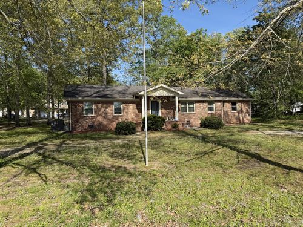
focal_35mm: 24
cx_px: 152
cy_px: 114
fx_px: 210
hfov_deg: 71.6
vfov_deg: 56.8
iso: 80
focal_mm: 6.76
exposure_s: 1/2801
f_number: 1.78
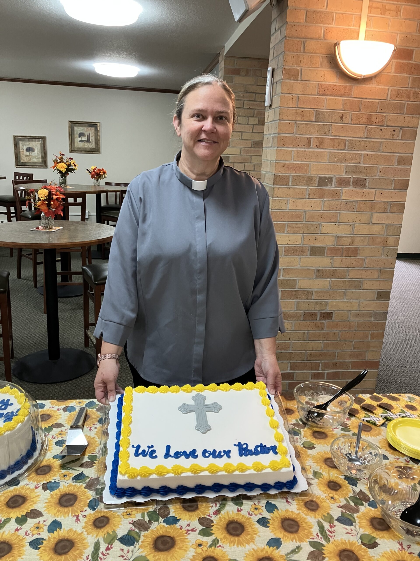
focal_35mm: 28
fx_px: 453
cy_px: 280
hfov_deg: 49.7
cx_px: 210
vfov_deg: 63.4
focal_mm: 3.99
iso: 125
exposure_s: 1/60
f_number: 1.8
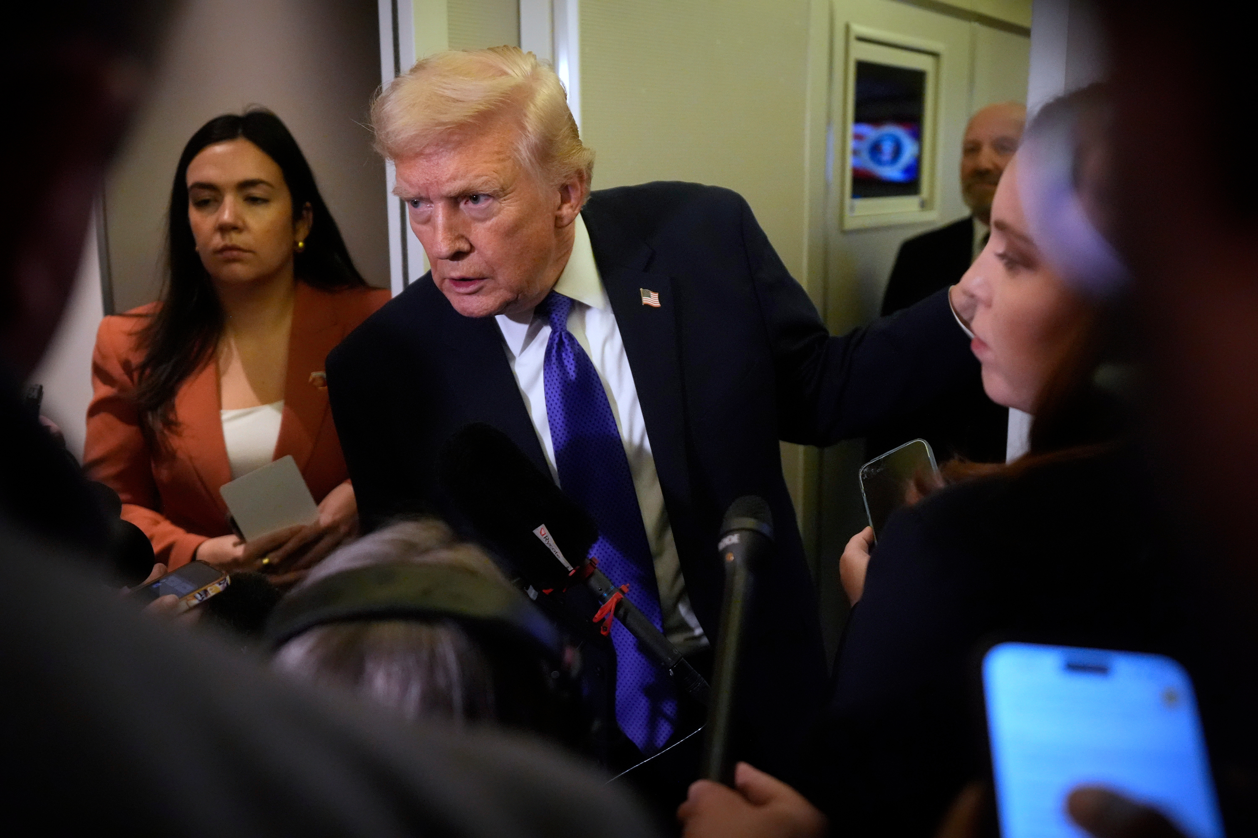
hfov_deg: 54.4
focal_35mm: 35
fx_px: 1223
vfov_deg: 37.9
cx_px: 629
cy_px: 419
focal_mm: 35
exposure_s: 1/250
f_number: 2.8
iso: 8000
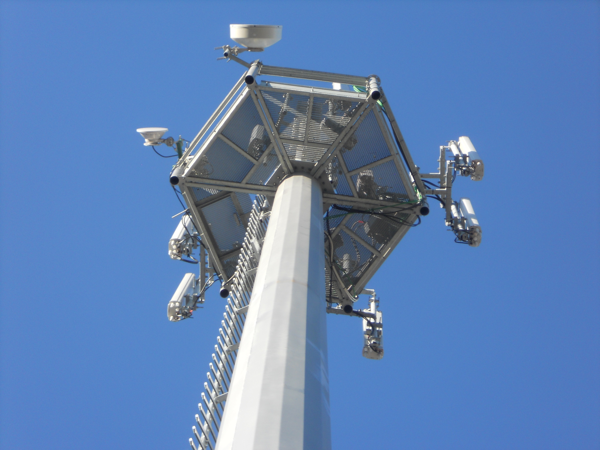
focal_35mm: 108
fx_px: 1872
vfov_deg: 13.7
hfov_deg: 18.2
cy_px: 225
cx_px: 300
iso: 80
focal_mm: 19.6
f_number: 5.9
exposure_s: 1/100
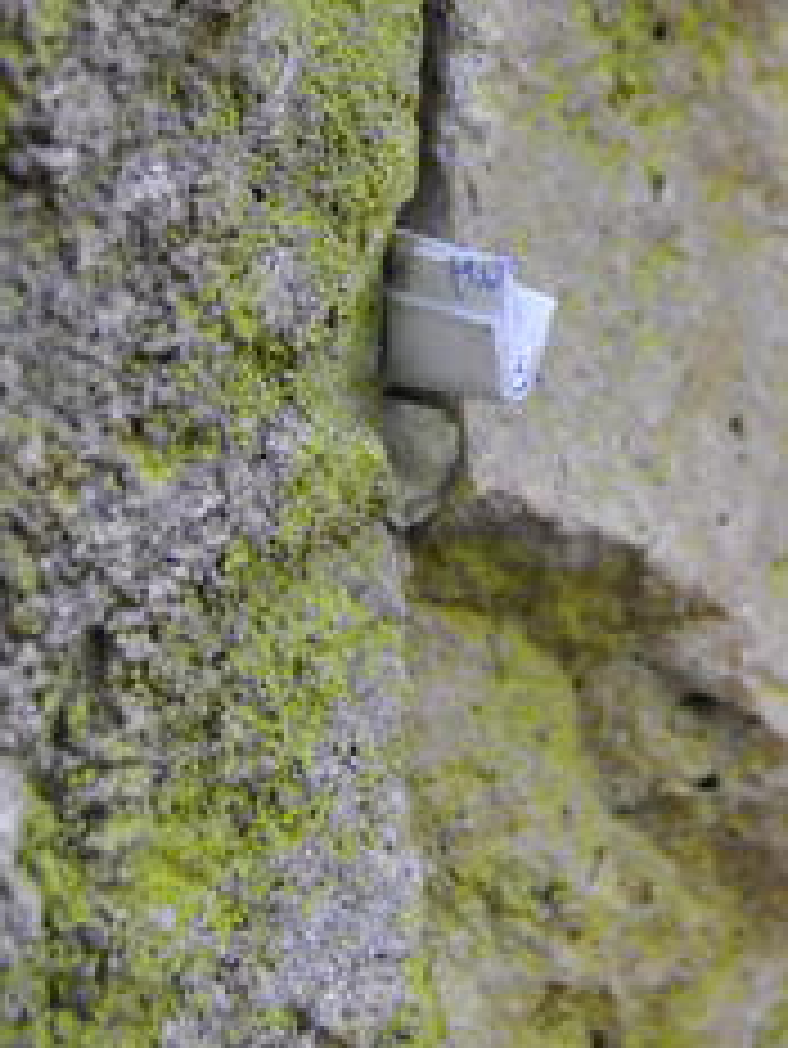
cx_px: 455
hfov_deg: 13.3
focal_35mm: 111
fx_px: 3366
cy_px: 301
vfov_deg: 17.6
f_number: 4
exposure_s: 1/30
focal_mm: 28
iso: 450
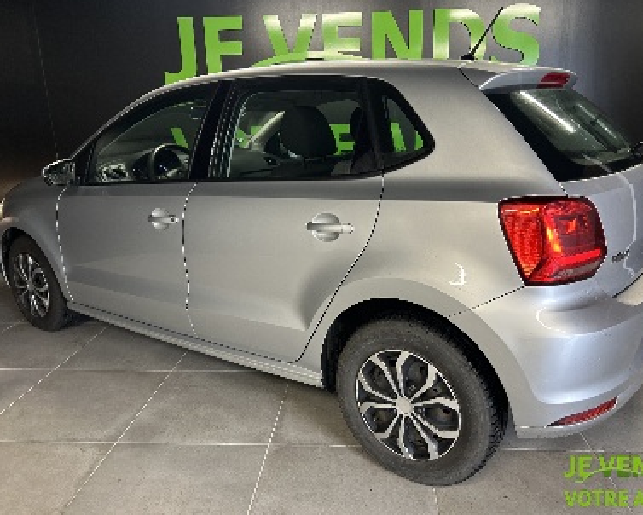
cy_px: 254
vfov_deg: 51.6
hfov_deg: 62.1
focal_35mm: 28
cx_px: 341
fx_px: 533
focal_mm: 5.7
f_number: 1.5
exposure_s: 1/50
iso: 125
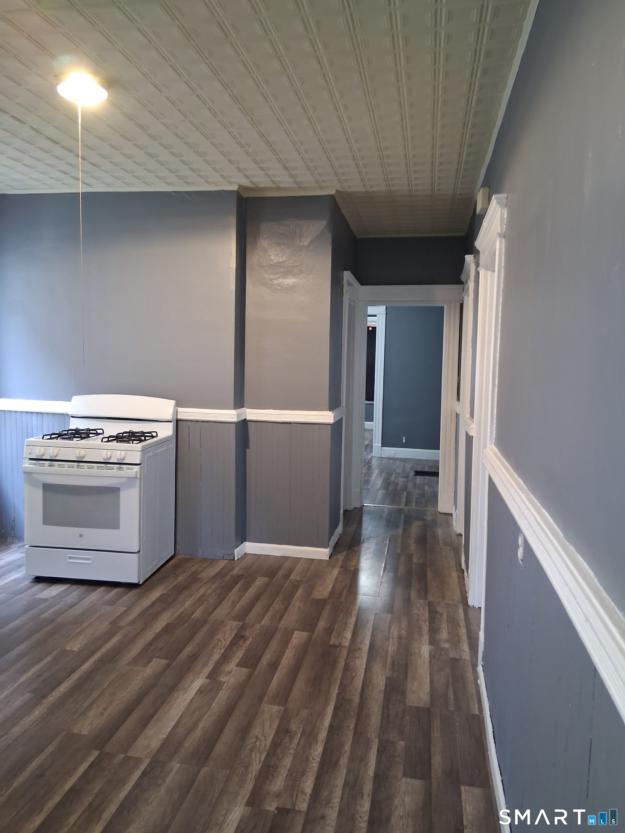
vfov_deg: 67.3
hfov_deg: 53.1
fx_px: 626
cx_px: 312
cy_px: 416
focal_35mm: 26
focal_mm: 3.98
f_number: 1.8
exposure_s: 1/30
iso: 500
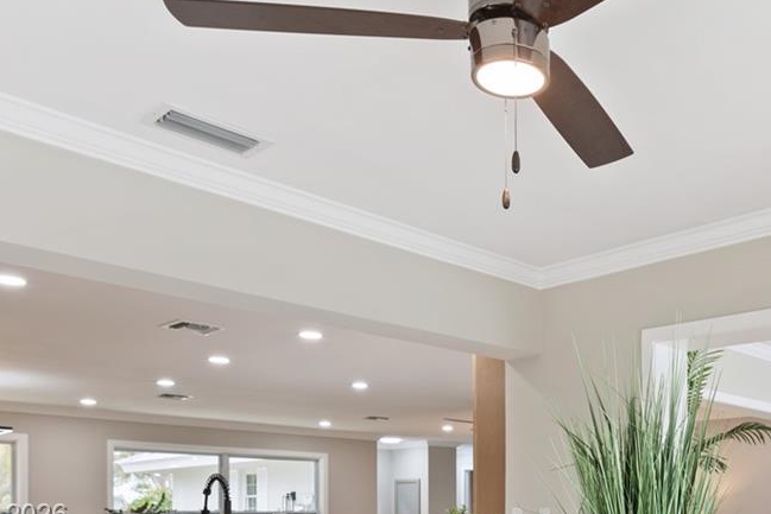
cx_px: 647
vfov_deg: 32.9
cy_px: 517
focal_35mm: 37
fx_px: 793
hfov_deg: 48.1
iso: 125
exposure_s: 1/2
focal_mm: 15
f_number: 8
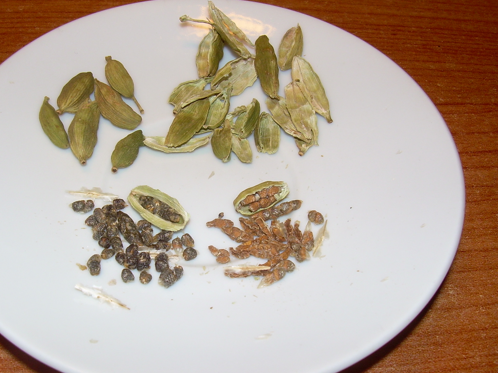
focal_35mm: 46
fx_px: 662
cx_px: 201
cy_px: 204
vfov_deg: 31.5
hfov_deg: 41.1
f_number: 2.8
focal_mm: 6.3
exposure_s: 1/60
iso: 50
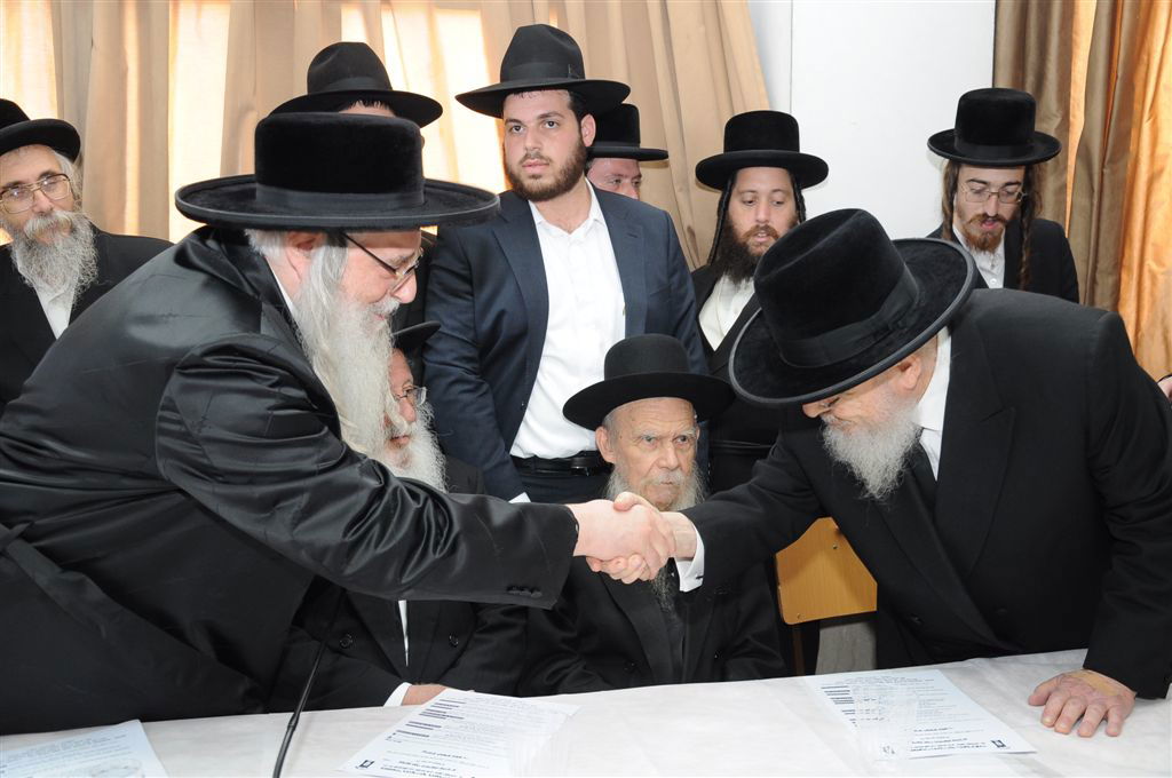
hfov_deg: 53.2
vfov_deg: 36.8
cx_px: 586
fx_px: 1171
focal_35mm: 36
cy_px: 389
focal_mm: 24
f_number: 4.5
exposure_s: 1/60
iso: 640
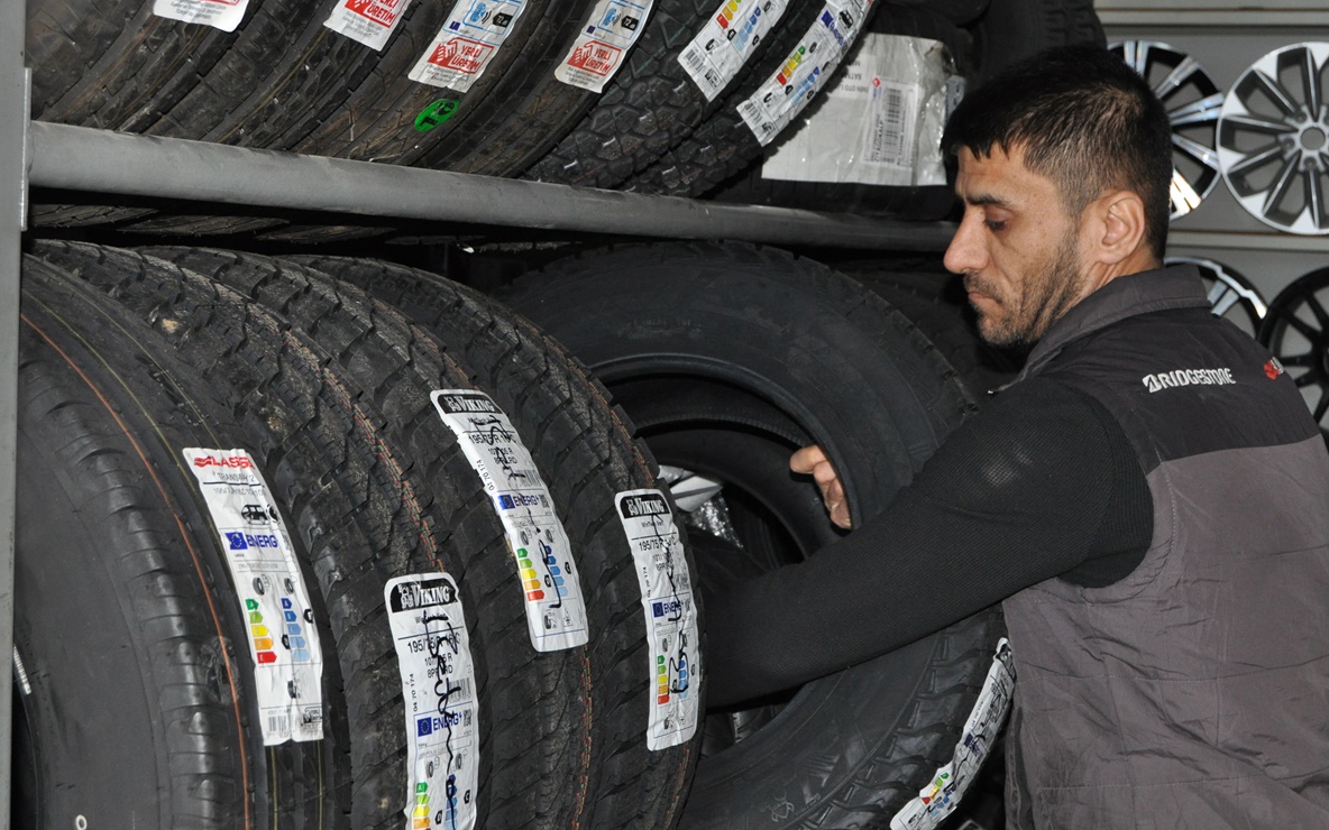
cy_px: 426
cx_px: 720
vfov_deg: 19.4
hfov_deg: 30.6
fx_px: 2427
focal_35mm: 67
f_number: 4.8
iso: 800
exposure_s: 1/60
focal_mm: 38
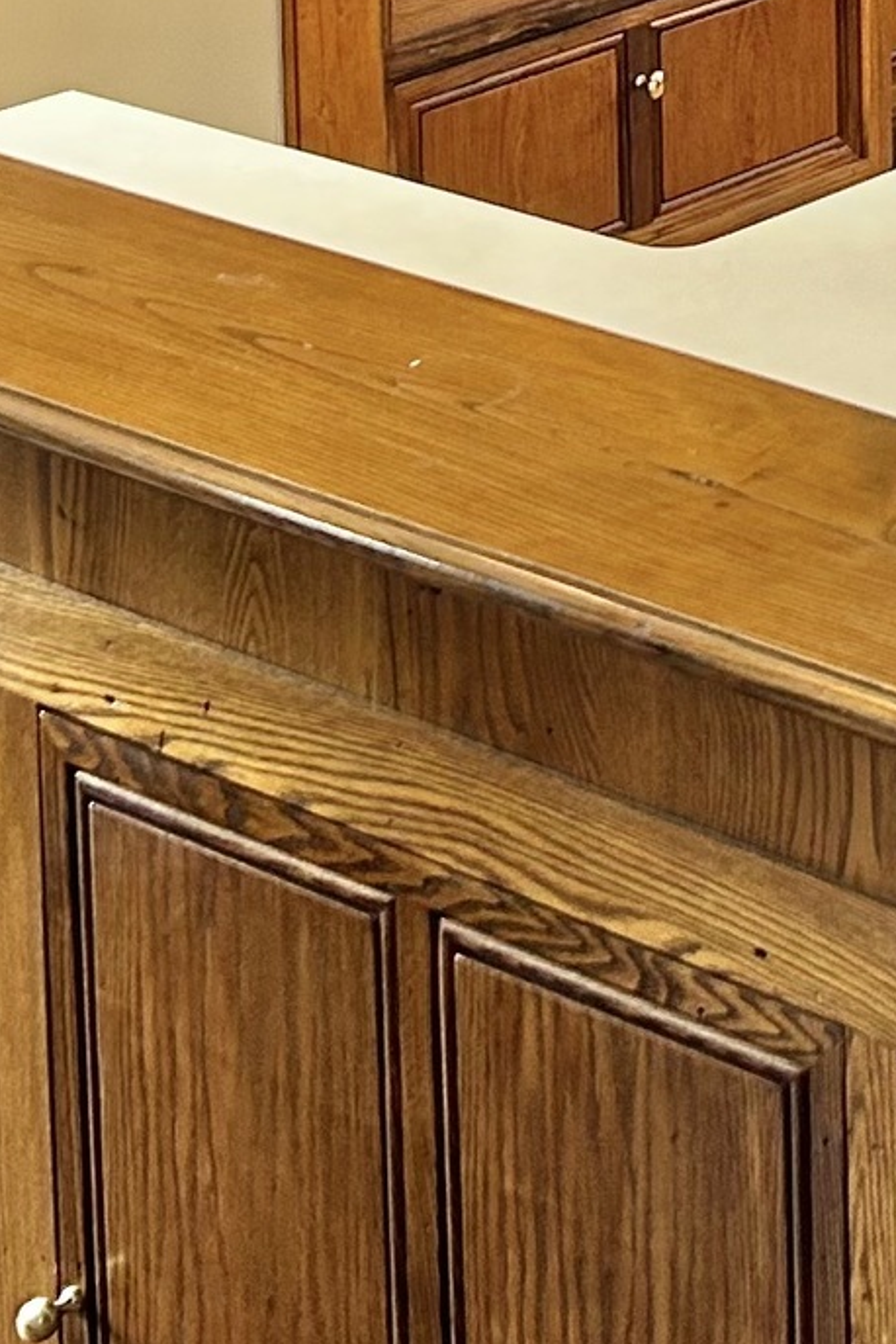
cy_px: -491
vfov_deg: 15.9
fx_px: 4517
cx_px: 1178
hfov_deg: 11.0
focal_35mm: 121
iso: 80
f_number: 1.5
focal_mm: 5.7
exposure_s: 1/60
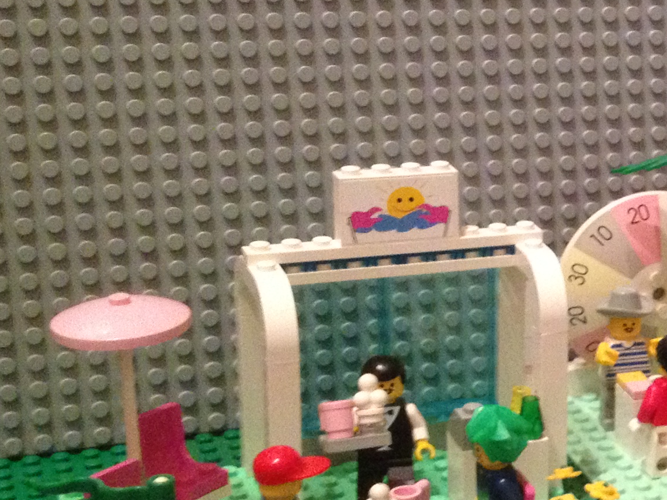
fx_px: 1927
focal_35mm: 100
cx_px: 856
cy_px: 269
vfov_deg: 14.8
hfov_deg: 18.3
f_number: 2.4
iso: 400
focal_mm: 4.28
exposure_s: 1/15
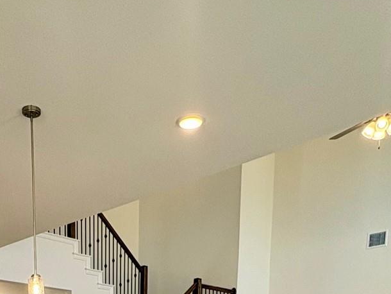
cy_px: 463
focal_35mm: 47
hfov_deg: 39.1
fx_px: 531
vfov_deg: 23.4
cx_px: 87
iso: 80
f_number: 2.2
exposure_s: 1/120
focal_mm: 2.22
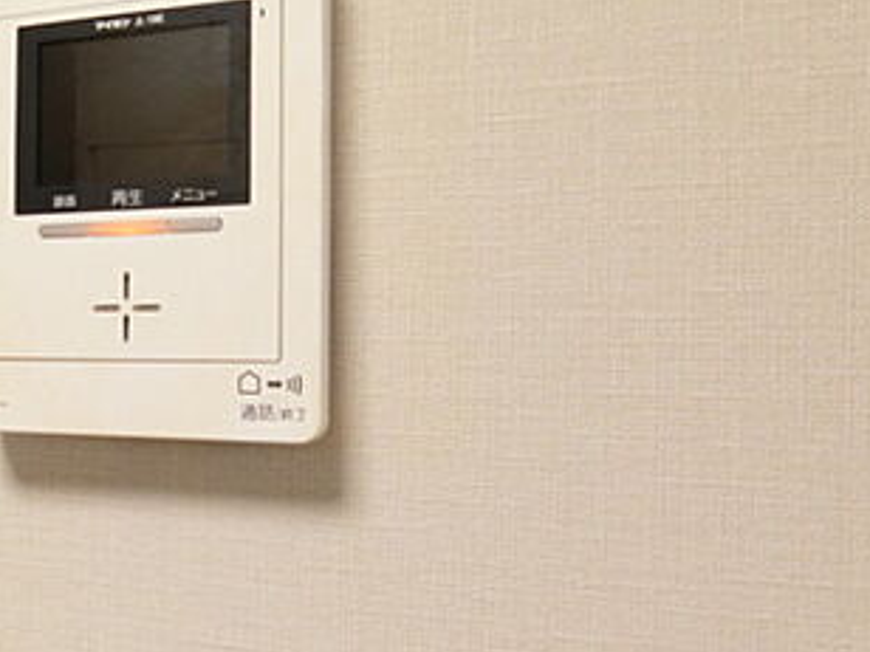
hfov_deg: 46.3
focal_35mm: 37
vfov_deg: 38.7
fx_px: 930
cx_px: 121
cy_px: 339
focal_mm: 4.06
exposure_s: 1/60
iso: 400
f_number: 2.7
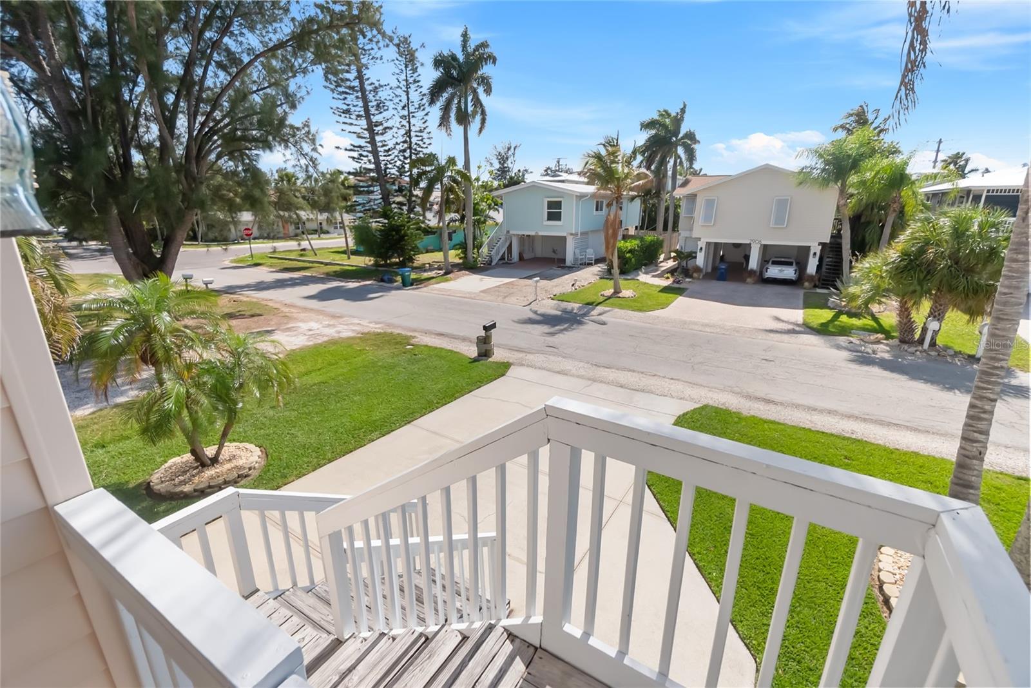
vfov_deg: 77.3
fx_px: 430
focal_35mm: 15
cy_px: 344
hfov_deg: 100.4
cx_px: 516
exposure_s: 1/1500
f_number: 4.5
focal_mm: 10
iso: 640
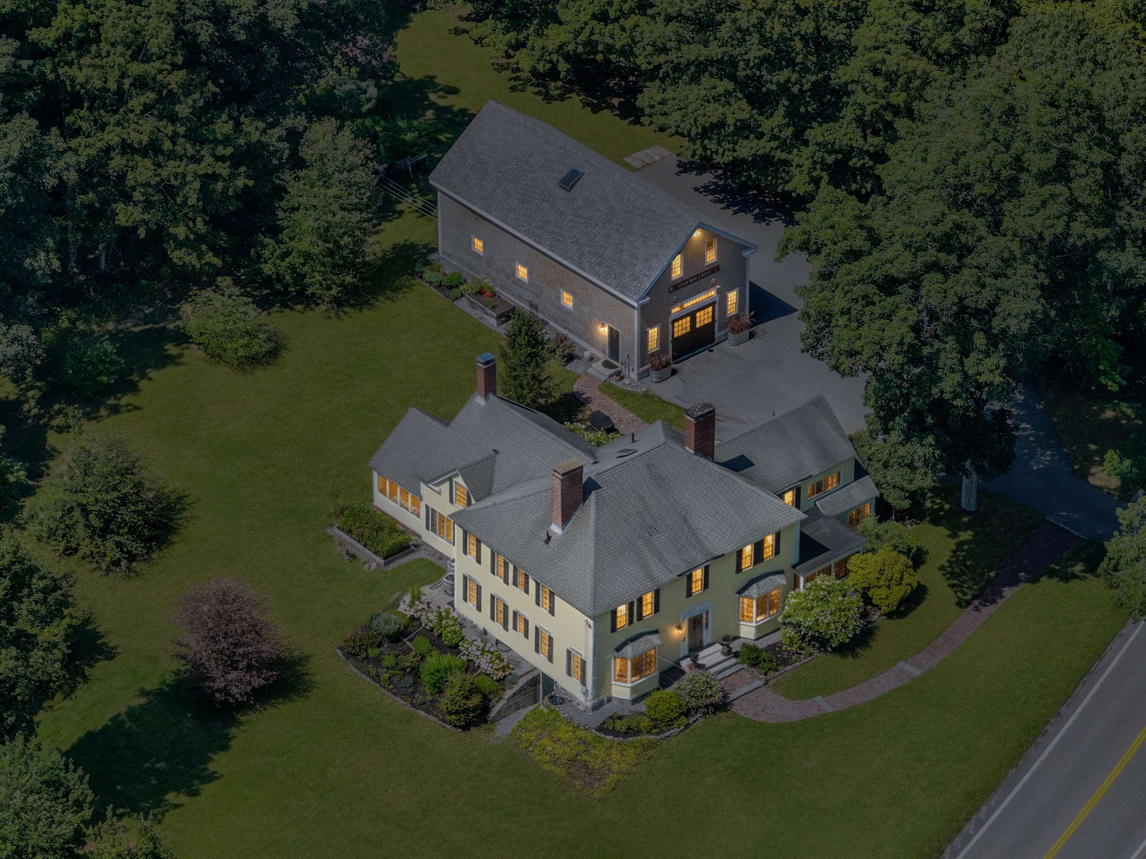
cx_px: 573
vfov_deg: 8.9
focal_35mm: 166
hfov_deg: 11.9
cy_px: 430
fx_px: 5496
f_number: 3.4
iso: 100
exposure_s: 1/240
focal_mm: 30.71
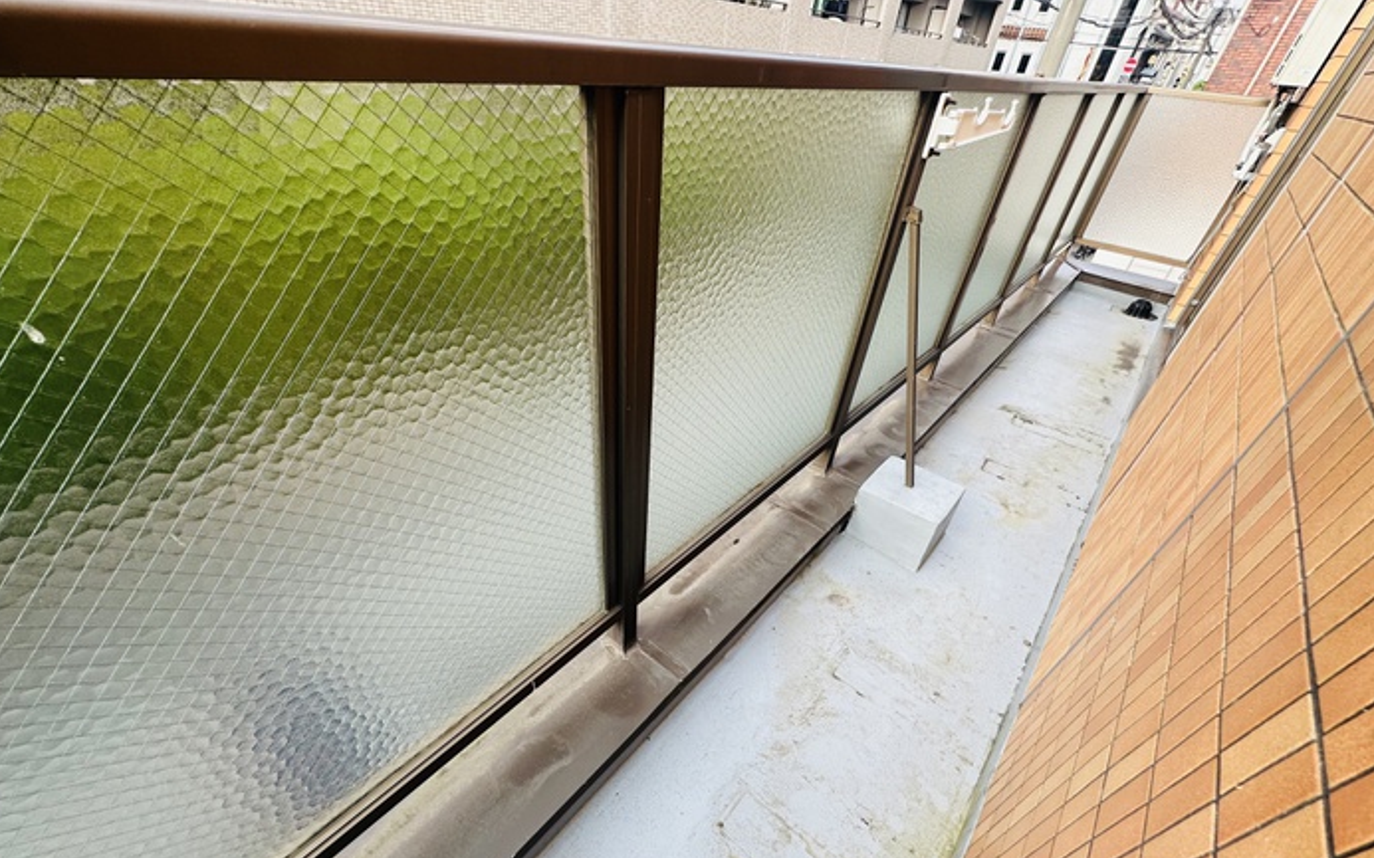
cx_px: 688
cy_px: 518
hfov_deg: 101.5
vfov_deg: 73.9
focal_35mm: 15
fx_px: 562
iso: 40
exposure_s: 1/370
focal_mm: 2.22
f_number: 2.2
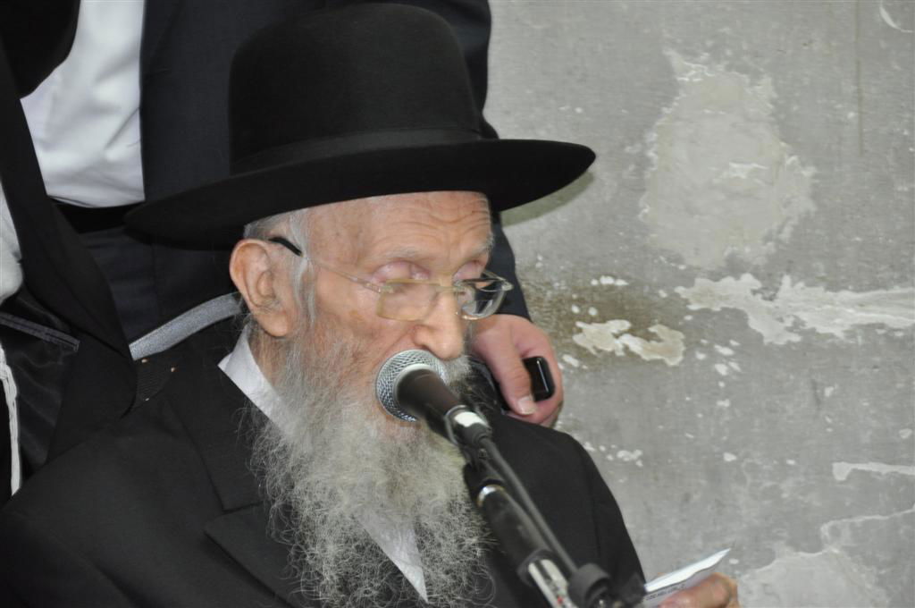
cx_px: 458
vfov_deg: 6.1
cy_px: 304
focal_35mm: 225
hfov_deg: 9.2
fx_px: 5711
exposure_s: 1/60
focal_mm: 150
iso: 800
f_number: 5.6
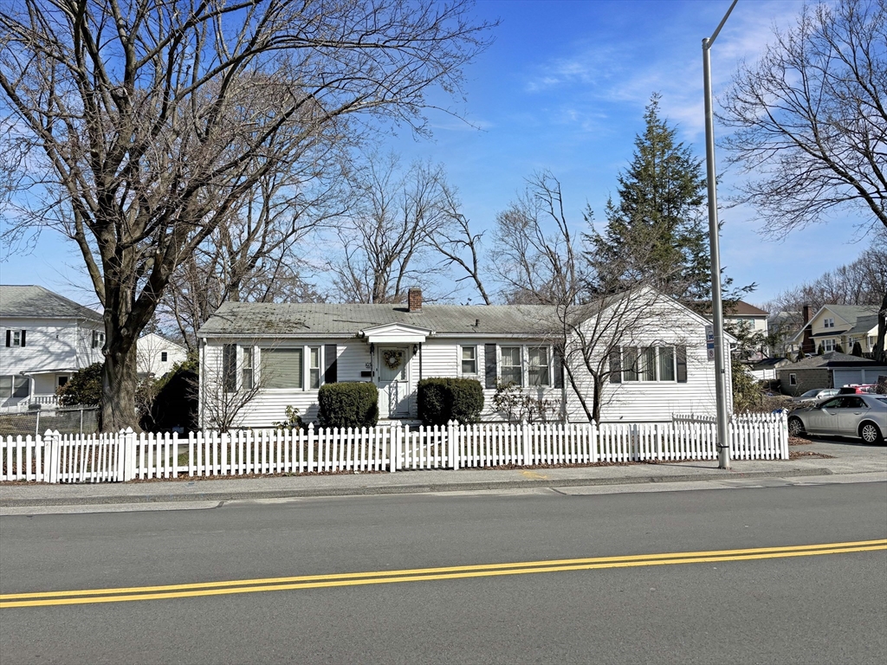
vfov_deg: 53.1
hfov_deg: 67.3
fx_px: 666
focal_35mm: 26
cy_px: 332
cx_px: 444
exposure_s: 1/5348
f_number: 1.6
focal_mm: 5.96
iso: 50
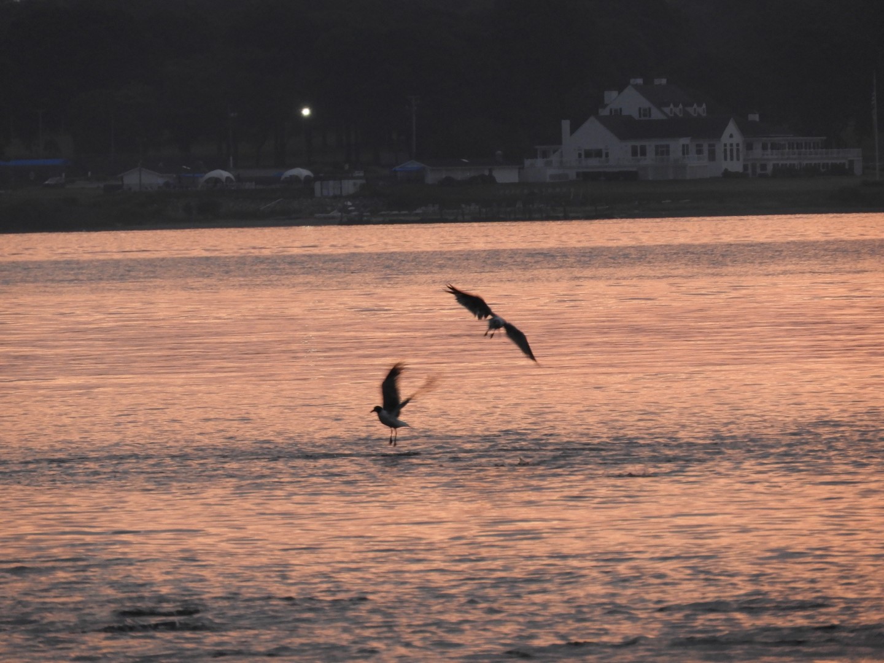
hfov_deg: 3.3
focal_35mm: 600
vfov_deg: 2.5
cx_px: 442
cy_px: 332
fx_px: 15322
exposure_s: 1/60
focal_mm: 107.5
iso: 400
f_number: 5.6
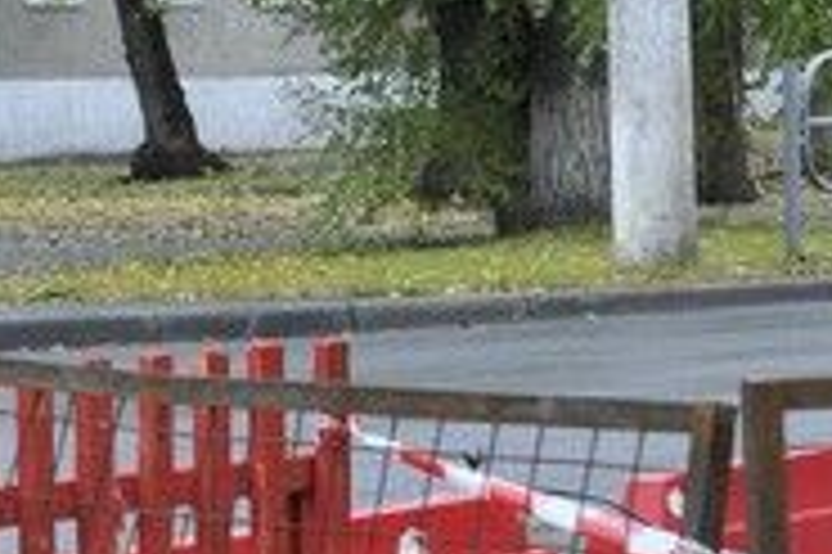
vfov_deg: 4.2
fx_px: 7481
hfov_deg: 6.2
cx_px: 1565
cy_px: 723
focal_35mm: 324
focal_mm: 50
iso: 800
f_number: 7.1
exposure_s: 1/250
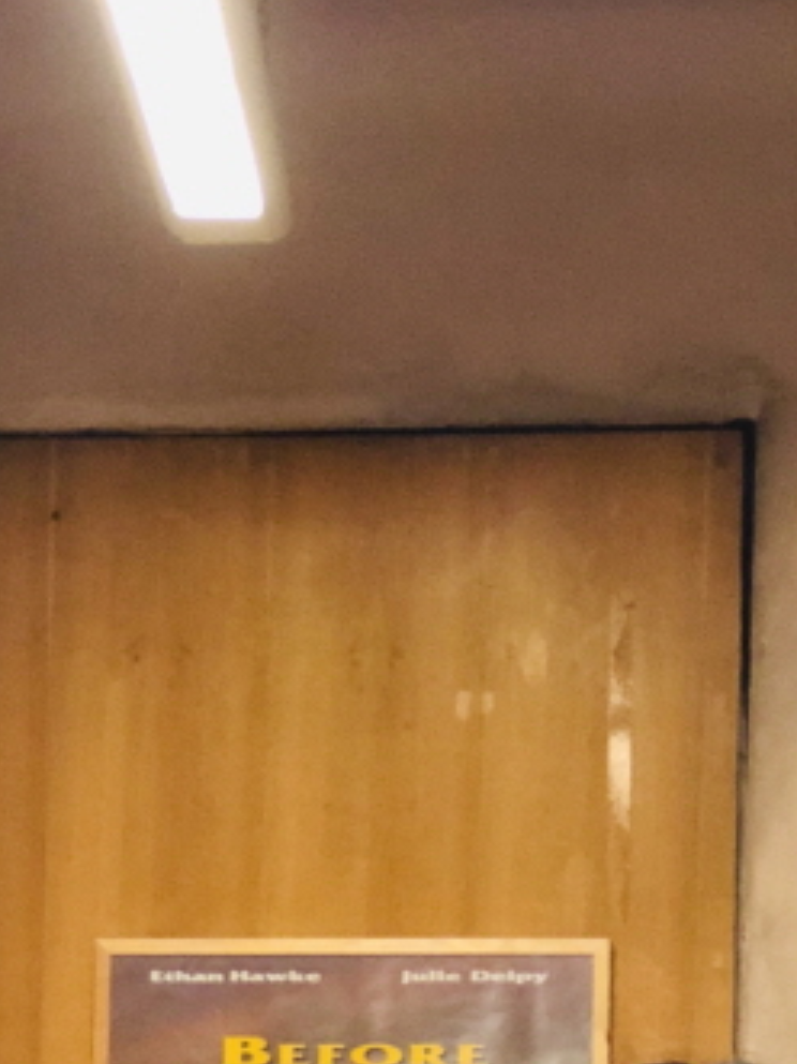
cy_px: 1276
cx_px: 371
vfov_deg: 13.8
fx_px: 4270
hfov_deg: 10.7
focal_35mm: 139
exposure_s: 1/33
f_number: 2.8
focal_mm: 6.6
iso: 640
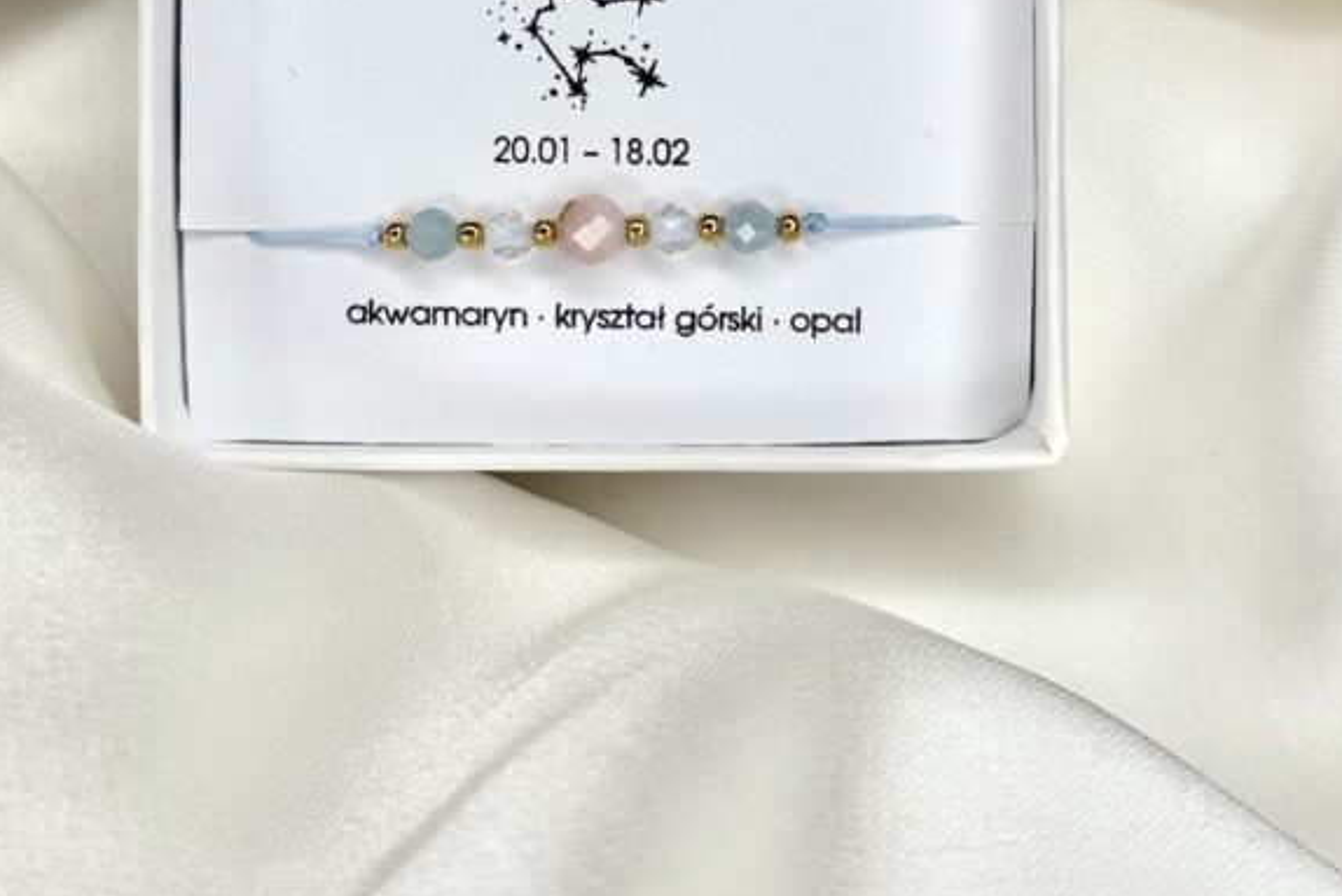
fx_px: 3318
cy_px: -30
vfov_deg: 15.1
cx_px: 512
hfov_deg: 22.8
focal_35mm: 89
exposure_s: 1/1353
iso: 80
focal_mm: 6.76
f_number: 1.78
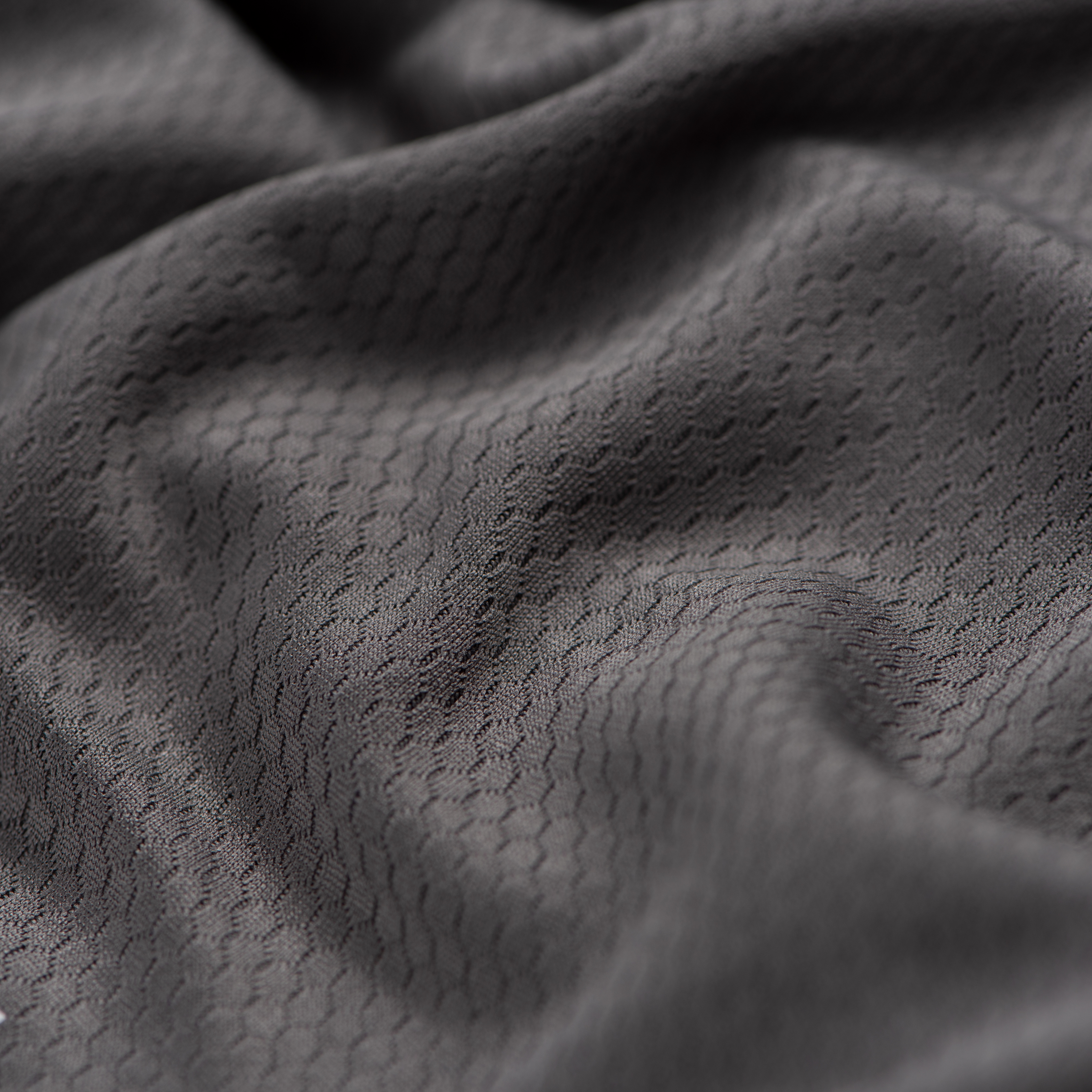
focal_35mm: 134
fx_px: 4783
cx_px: 400
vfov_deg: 13.0
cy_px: 545
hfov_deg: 13.0
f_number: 9
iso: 100
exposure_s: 1/160
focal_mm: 105
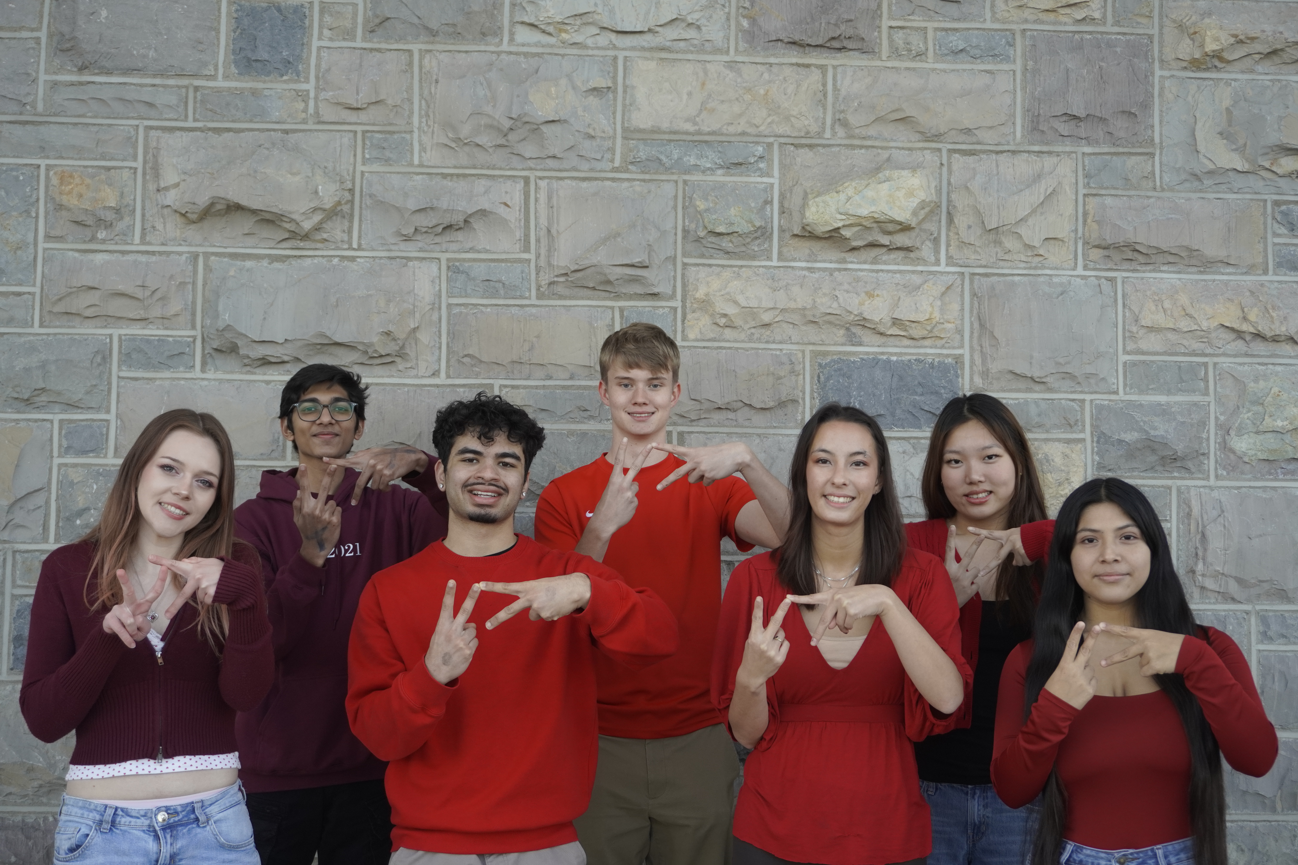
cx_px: 649
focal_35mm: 45
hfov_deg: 43.6
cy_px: 432
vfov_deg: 29.9
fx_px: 1622
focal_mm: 30
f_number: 5
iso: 400
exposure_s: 1/160
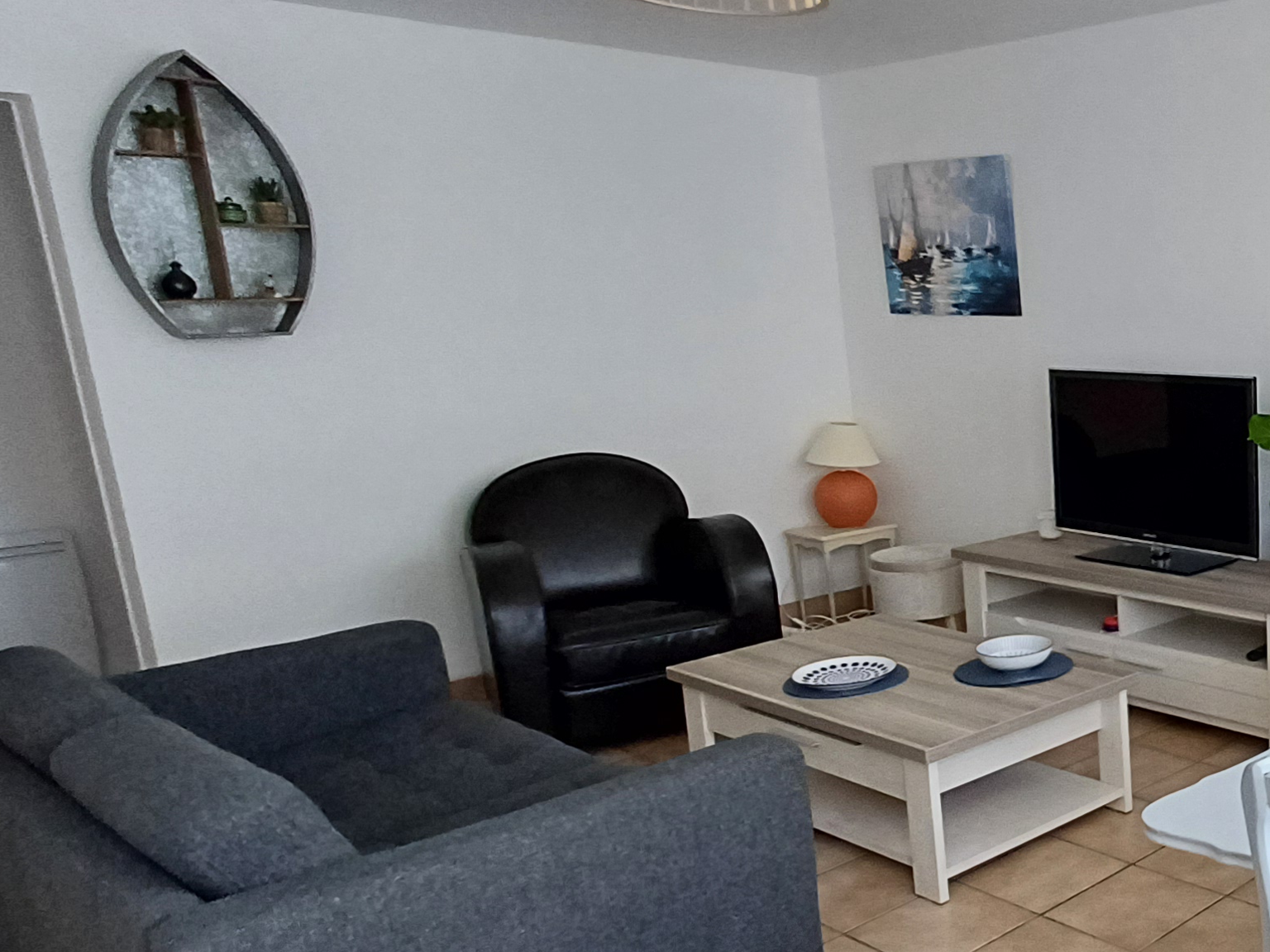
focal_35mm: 34
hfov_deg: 44.4
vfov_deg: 41.6
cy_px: 559
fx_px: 1247
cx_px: 1319
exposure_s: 1/50
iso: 200
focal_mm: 1.64
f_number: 2.2
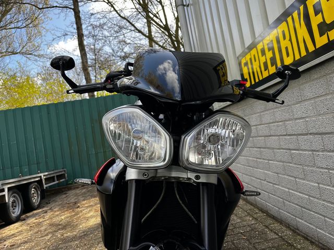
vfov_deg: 53.1
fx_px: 251
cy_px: 125
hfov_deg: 67.3
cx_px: 167
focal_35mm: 26
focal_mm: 5.1
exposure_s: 1/524
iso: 50
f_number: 1.6
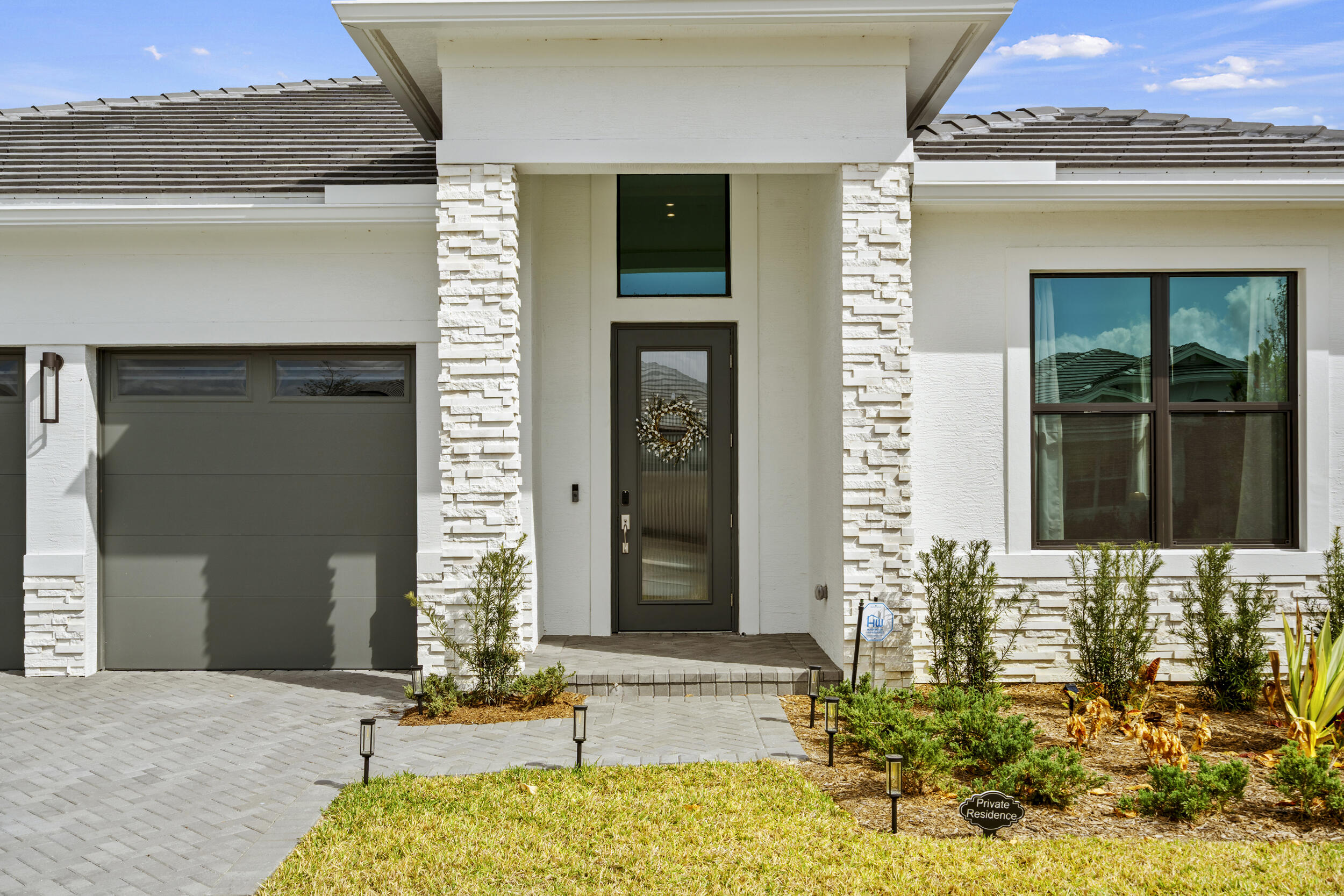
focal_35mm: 35
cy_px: 448
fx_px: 1307
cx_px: 672
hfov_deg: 54.4
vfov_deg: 37.9
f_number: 10
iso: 100
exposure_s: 1/80
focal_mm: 35
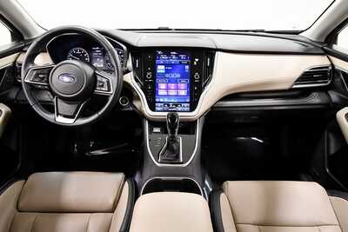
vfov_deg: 57.3
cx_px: 174
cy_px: 116
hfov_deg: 78.6
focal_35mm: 22
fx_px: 213
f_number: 5.3
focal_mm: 15
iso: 3200
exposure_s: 1/80
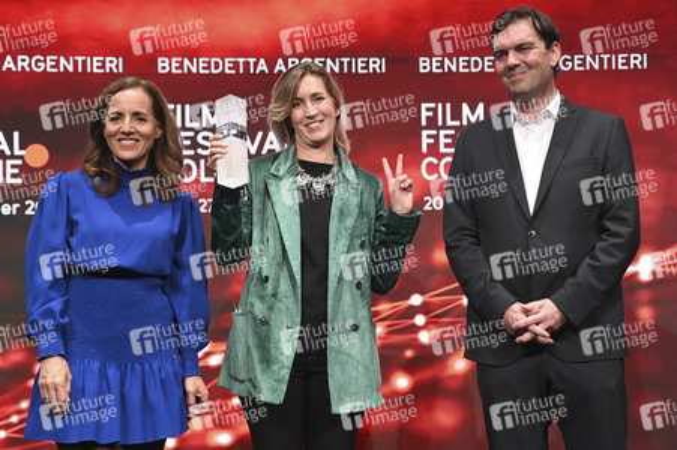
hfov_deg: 31.0
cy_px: 225
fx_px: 1221
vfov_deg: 20.9
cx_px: 338
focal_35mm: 65
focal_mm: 65
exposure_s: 1/200
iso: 2000
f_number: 4
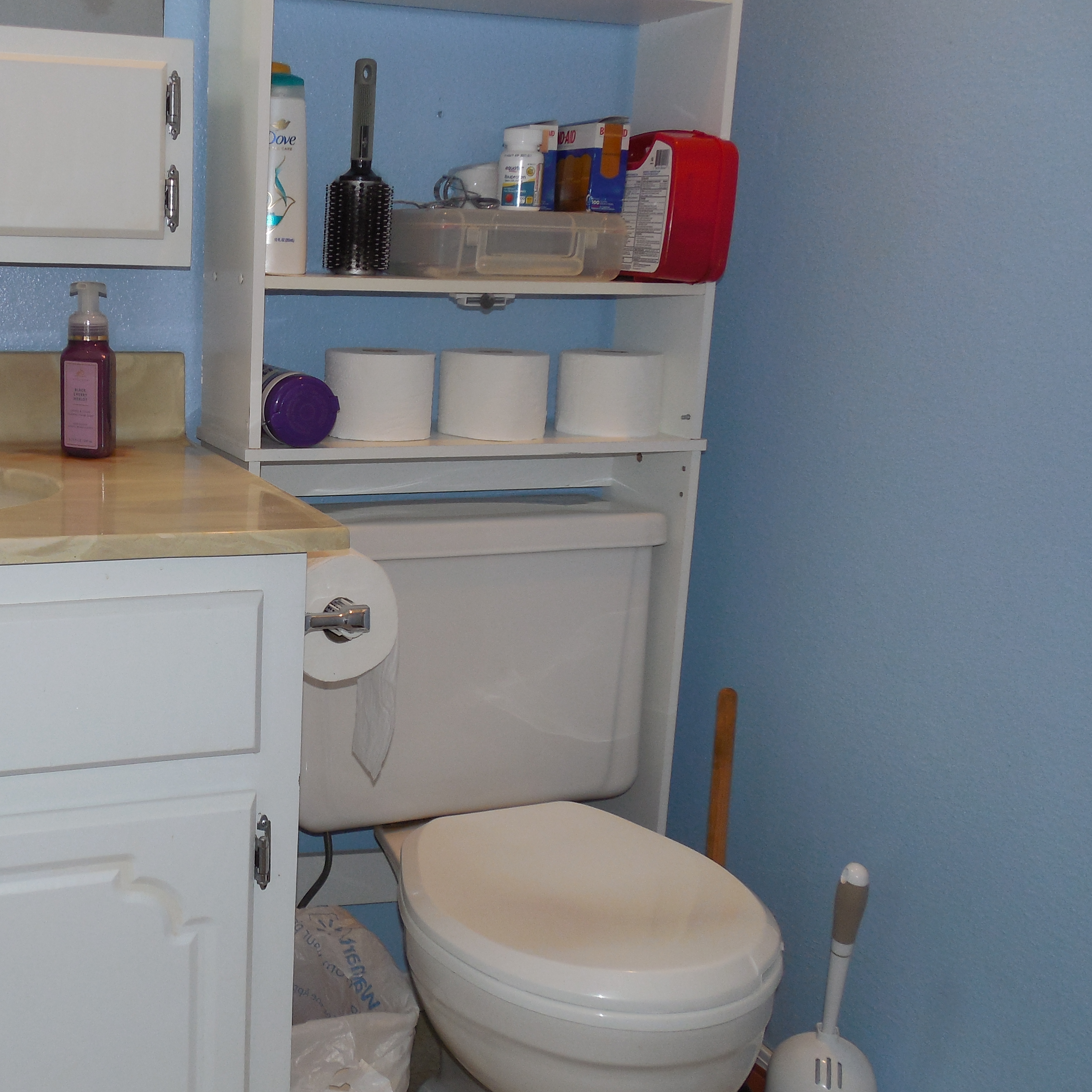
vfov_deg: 44.9
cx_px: 237
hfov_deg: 43.1
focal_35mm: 37
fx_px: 1321
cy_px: 530
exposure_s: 1/25
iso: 125
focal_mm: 4.5
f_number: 3.3
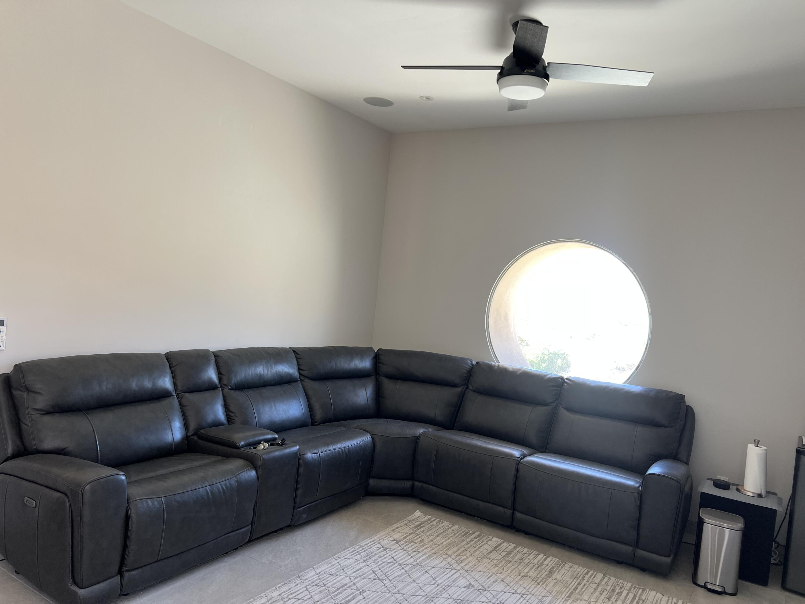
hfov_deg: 67.3
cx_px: 402
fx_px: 605
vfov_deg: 53.1
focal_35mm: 26
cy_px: 302
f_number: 1.5
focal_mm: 5.7
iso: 80
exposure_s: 1/121
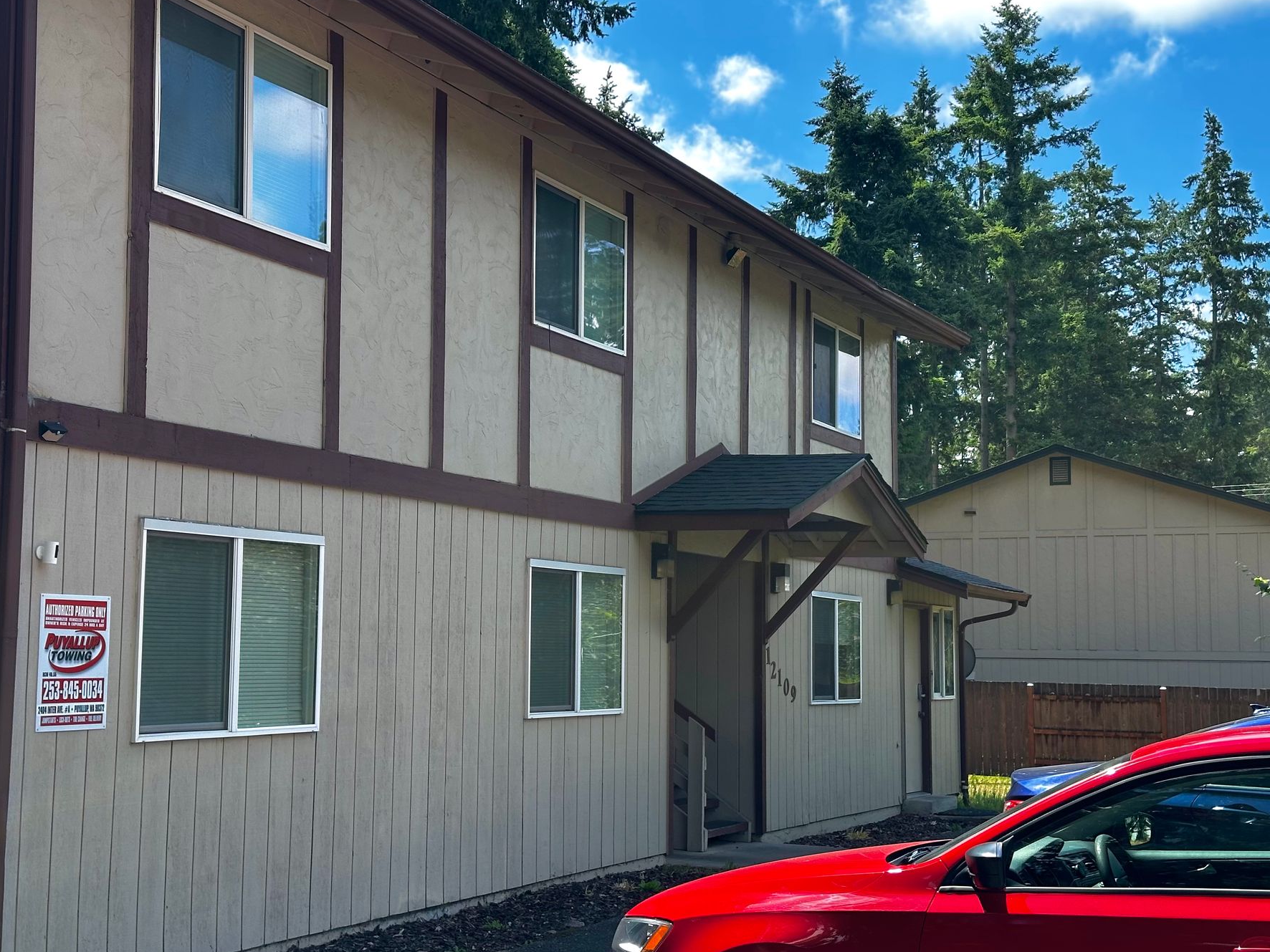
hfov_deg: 36.8
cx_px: 593
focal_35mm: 52
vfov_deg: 28.0
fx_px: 1908
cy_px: 477
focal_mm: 6.86
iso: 64
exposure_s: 1/1145
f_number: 1.78
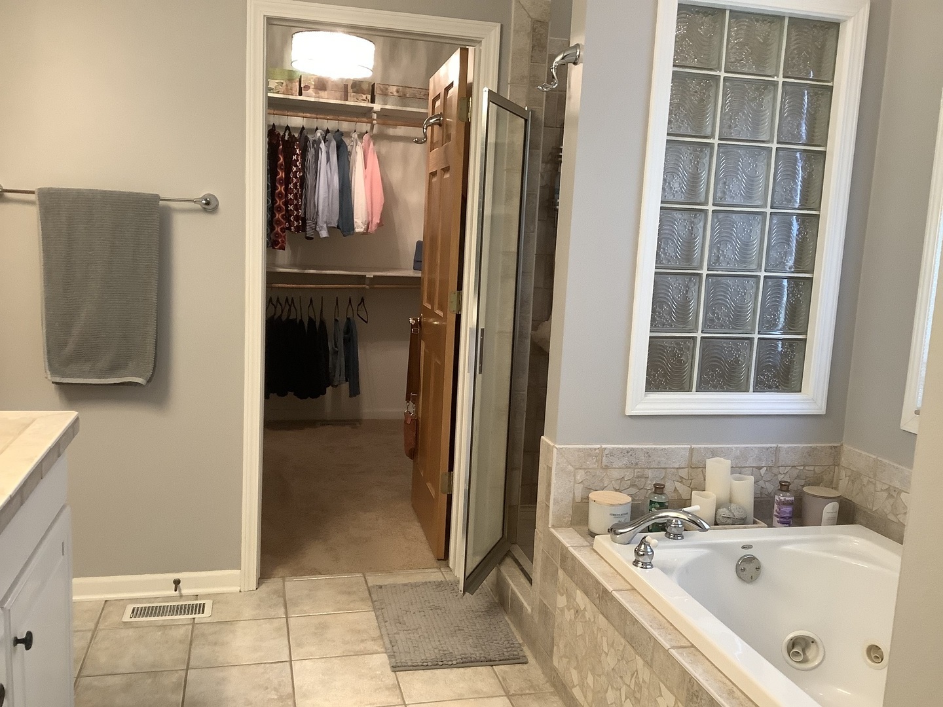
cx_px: 472
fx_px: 844
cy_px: 354
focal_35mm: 31
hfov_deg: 58.4
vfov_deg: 45.4
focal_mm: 3.3
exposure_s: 1/60
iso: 200
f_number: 2.4
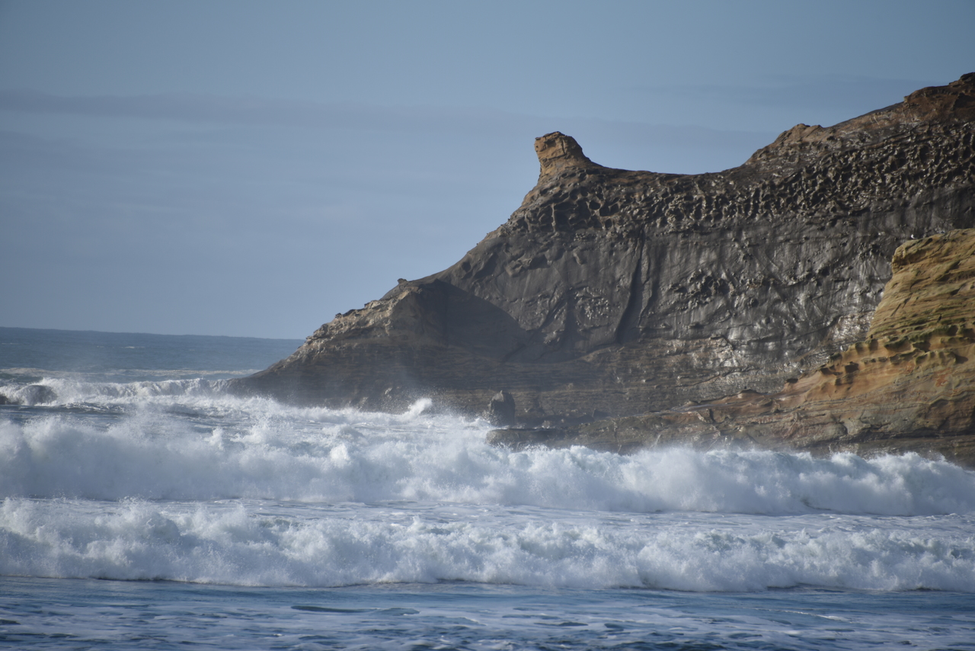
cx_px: 488
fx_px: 8126
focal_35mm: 300
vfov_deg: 4.6
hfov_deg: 6.9
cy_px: 326
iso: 100
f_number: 5.6
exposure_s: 1/640
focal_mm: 300
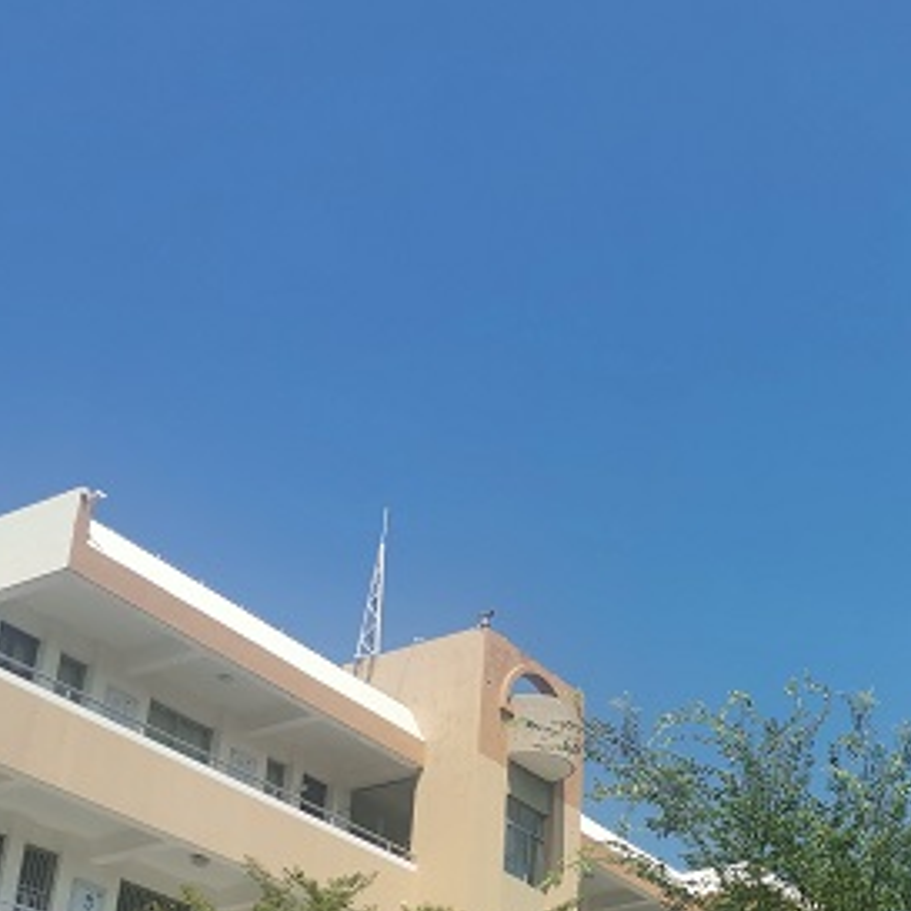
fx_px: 1667
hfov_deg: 29.7
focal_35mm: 56
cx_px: 757
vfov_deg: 29.8
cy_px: 744
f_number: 1.8
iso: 50
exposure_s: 1/1764
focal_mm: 5.4
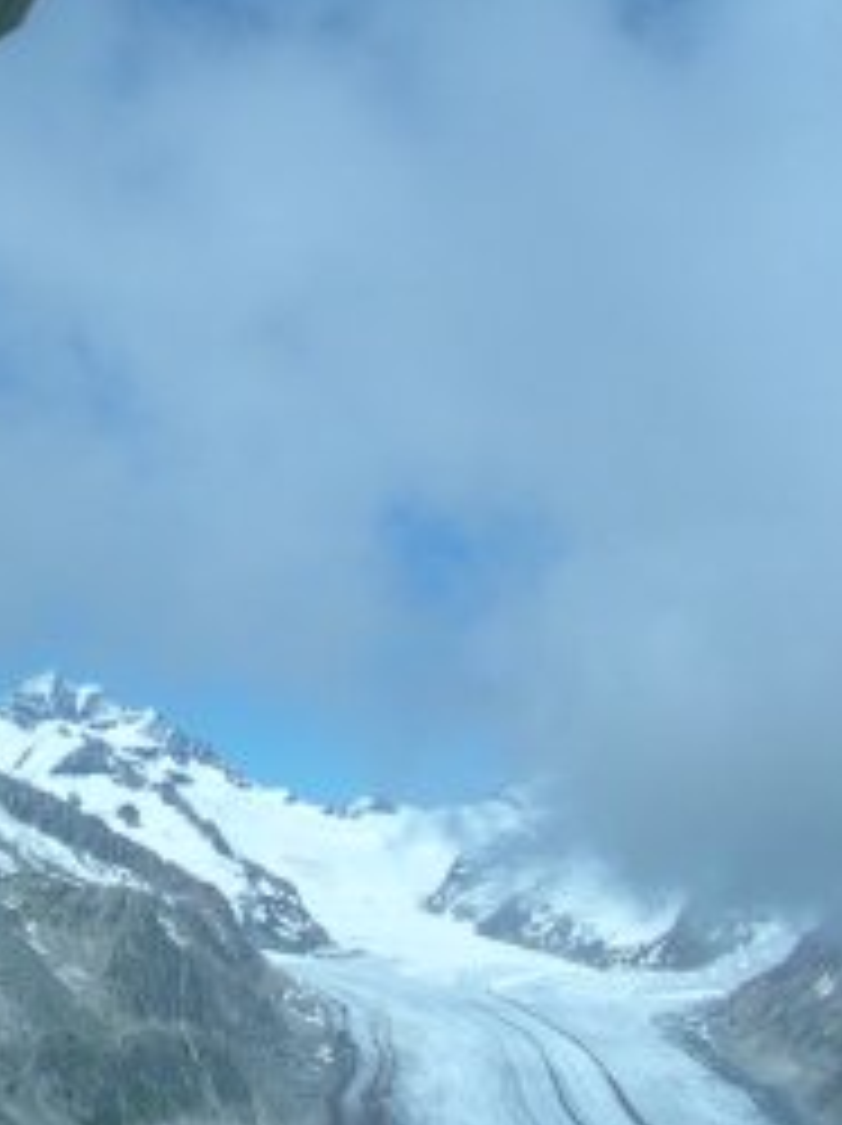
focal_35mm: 79
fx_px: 2567
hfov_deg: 18.3
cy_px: 670
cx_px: 79
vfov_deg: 24.7
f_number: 4.5
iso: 100
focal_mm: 5.6
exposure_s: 1/840
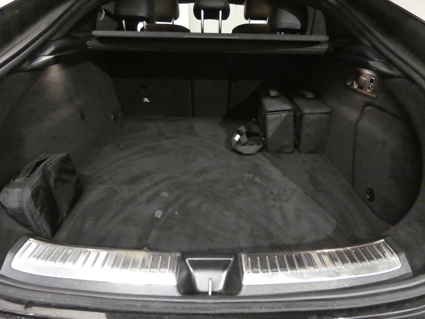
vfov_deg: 66.0
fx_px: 246
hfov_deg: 81.7
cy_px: 160
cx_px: 212
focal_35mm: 20
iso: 3200
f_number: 2.8
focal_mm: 3.6
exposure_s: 1/60
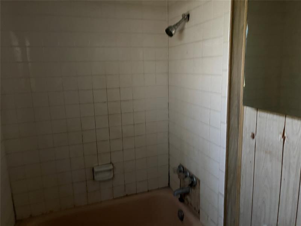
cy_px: 113
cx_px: 150
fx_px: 226
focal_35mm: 26
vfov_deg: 53.1
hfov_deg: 67.3
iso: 800
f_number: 1.6
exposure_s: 1/30
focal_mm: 5.96
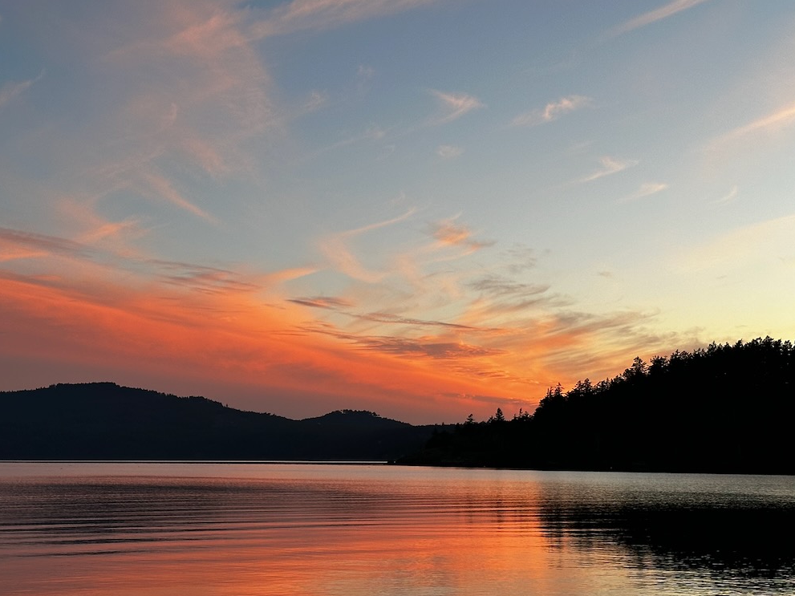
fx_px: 1424
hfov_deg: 31.2
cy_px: 358
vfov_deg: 23.6
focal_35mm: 62
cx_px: 369
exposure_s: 1/243
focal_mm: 6.86
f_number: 1.78
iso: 50
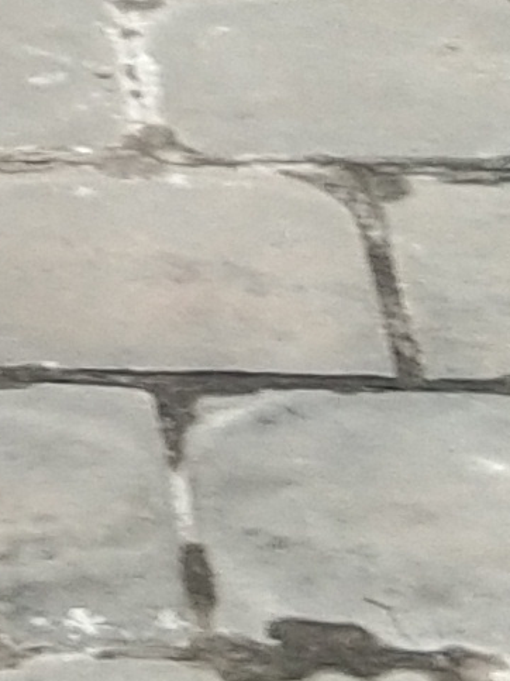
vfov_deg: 7.3
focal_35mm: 267
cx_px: -201
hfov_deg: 5.5
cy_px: -448
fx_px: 5247
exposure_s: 1/50
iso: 200
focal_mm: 3.69
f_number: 2.2
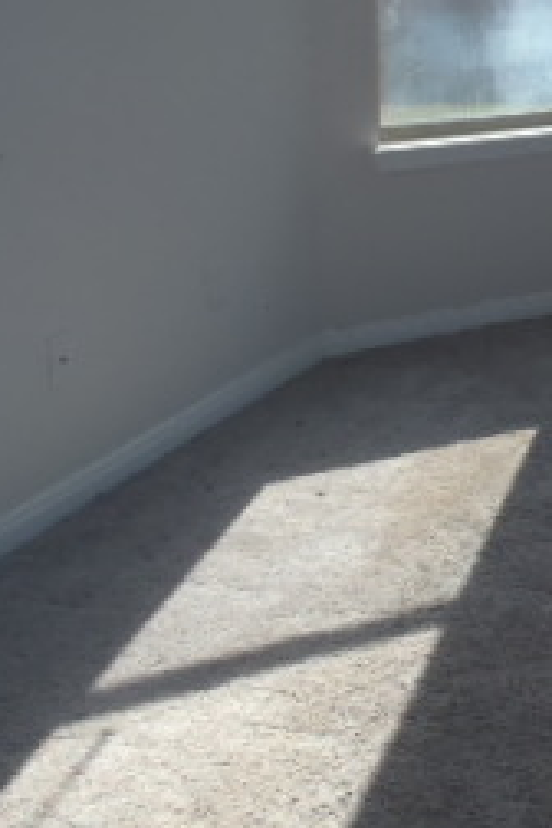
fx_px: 1702
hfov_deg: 16.2
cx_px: 927
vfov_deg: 26.5
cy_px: 102
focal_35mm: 74
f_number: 3.9
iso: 100
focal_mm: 5
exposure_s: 1/250
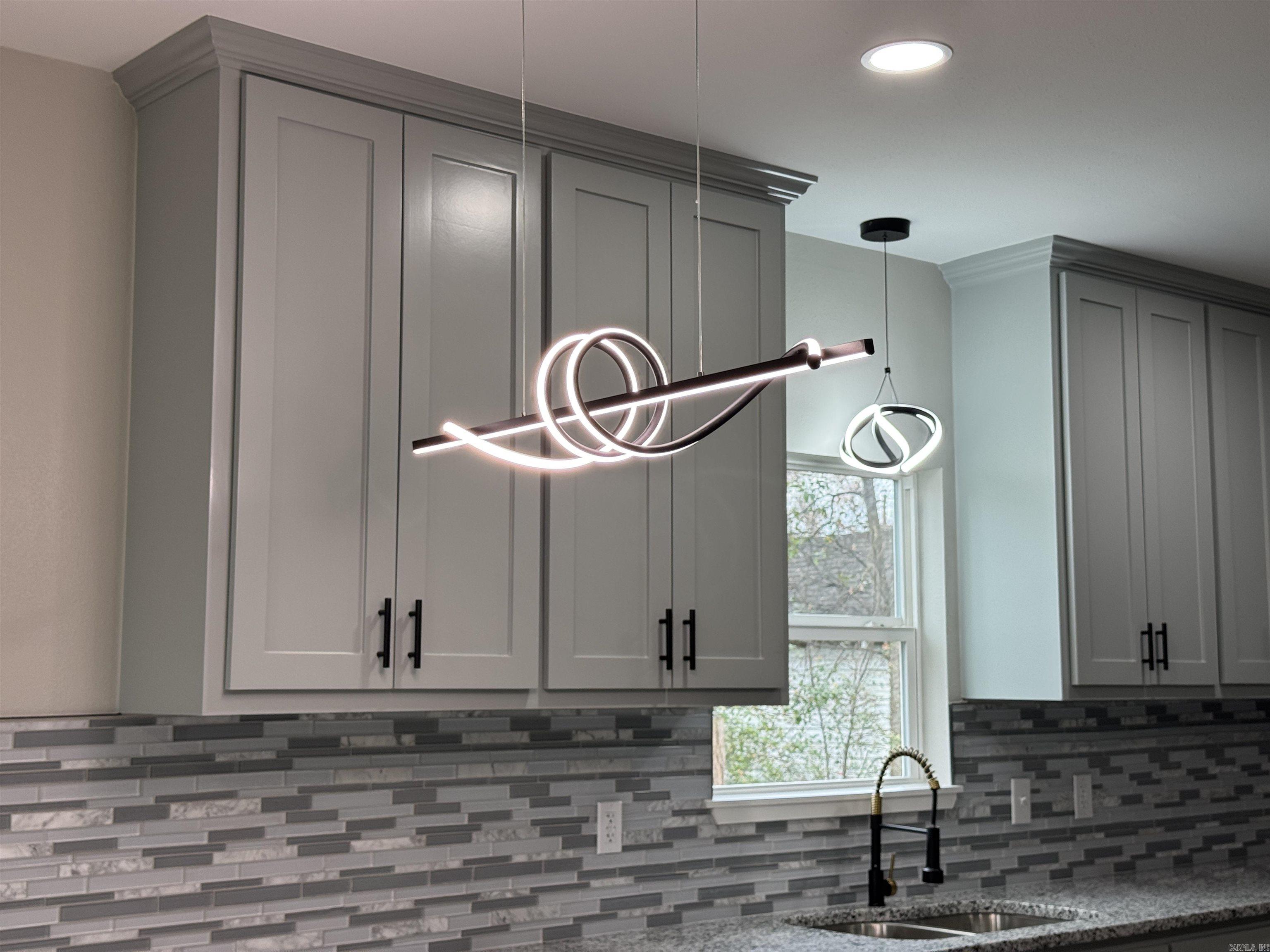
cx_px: 635
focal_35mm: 48
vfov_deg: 30.3
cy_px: 476
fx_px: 1761
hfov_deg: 39.7
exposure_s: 1/120
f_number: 1.78
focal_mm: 6.76
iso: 64
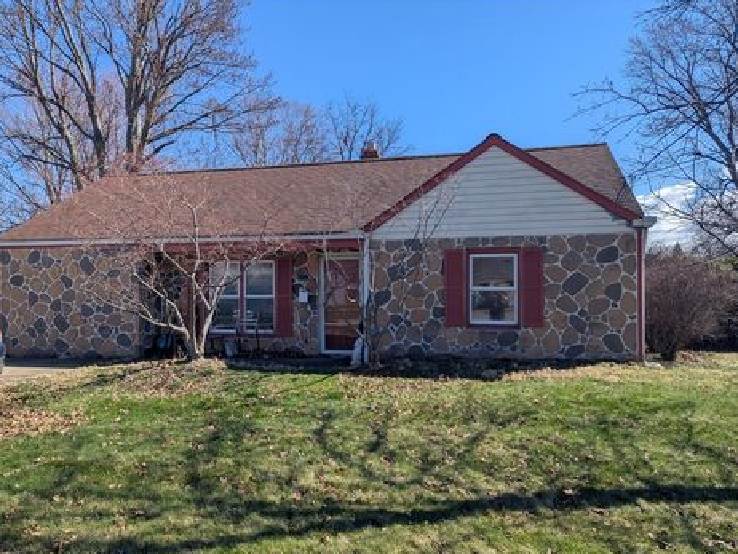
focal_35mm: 26
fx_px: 555
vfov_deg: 53.1
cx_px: 359
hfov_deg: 67.3
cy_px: 291
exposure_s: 1/1770
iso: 44
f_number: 1.85
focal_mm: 6.81
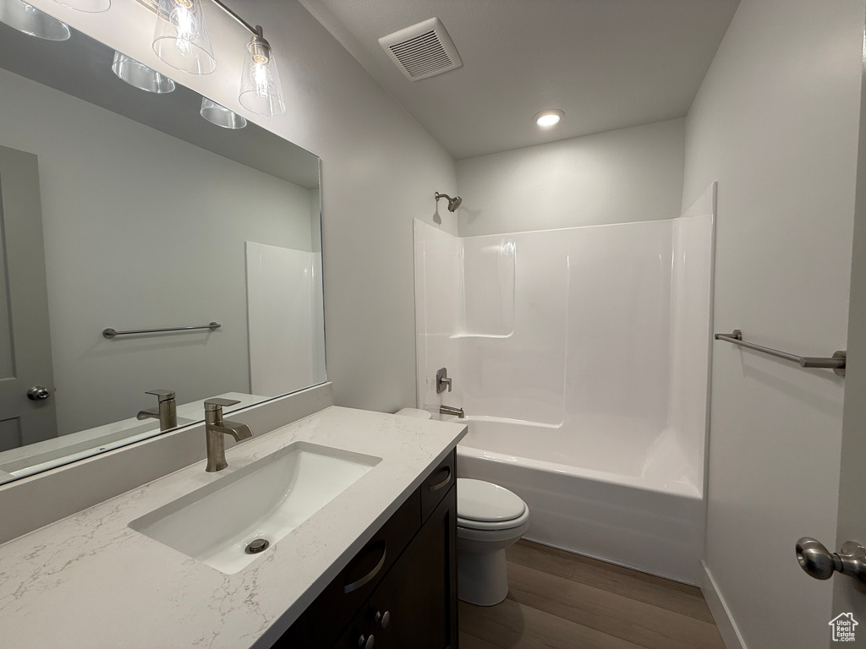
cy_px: 324
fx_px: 350
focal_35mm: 14
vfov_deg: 85.7
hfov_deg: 102.1
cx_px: 433
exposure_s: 1/120
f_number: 2.2
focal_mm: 2.22
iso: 80
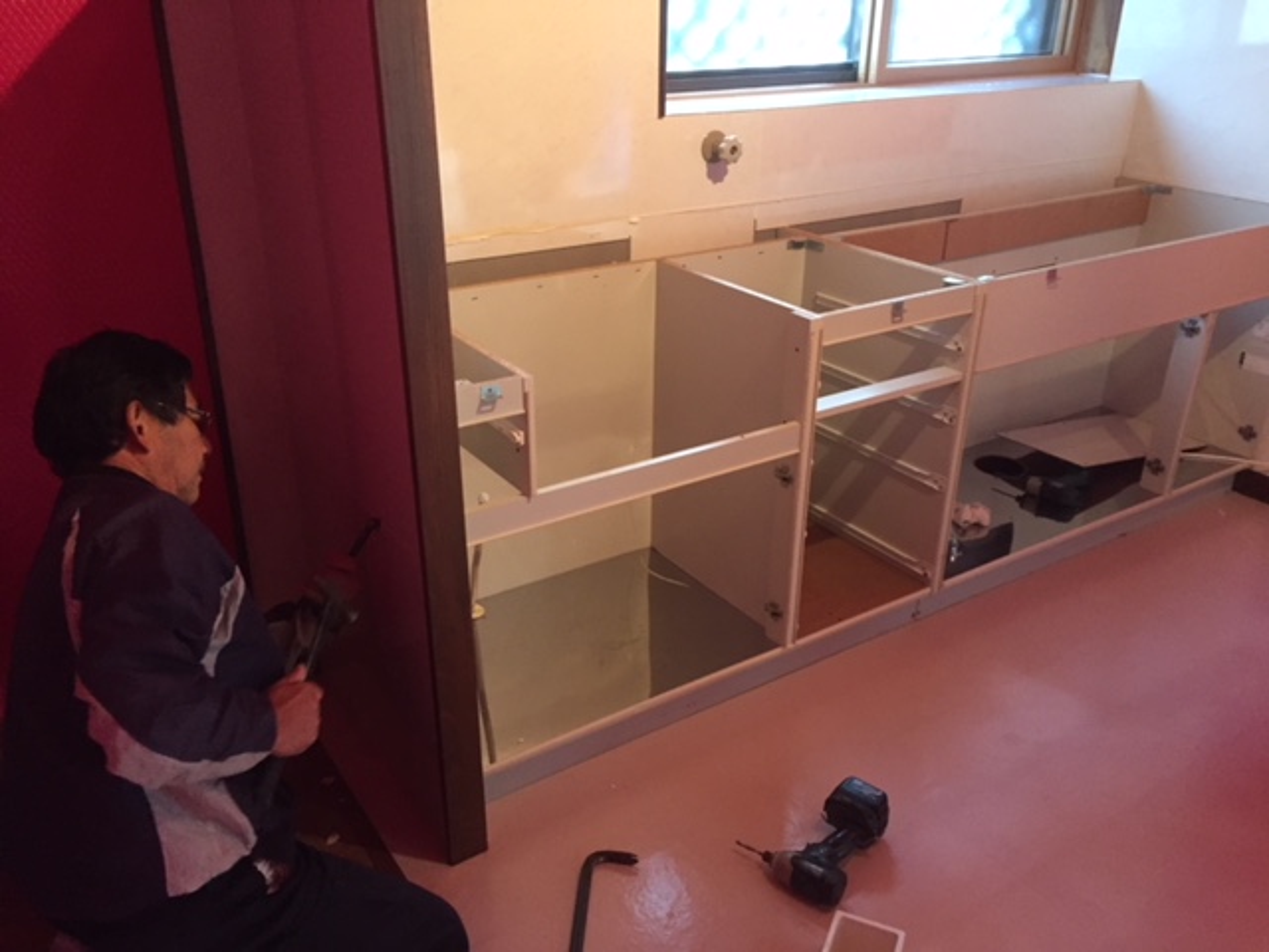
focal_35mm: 29
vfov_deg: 48.2
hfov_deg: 61.7
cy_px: 476
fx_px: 1063
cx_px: 634
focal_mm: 4.15
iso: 250
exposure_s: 1/30
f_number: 2.2
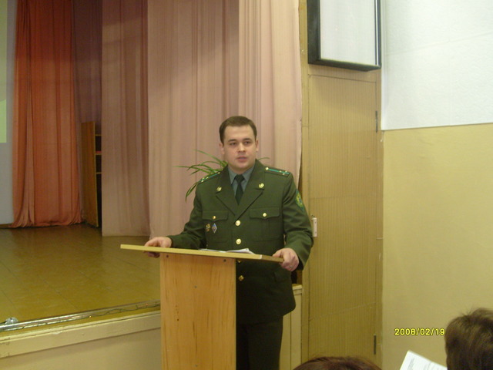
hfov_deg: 52.6
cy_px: 185
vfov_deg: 40.7
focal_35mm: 35
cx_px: 246
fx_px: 498
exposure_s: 1/8
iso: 200
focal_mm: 5.8
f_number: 2.8
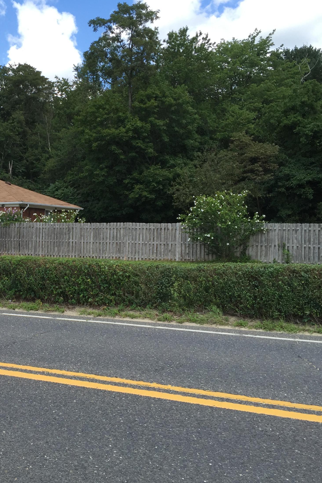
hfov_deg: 31.0
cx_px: 28
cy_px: 243
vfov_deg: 47.4
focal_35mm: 41
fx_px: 550
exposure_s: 1/879
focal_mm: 4.15
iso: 32
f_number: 2.2
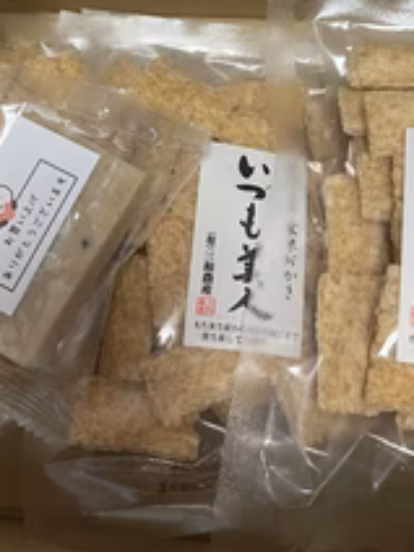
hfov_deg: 29.7
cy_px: 107
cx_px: 198
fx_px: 781
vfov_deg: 37.5
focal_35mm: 49
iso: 200
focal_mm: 4.2
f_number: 1.6
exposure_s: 1/60
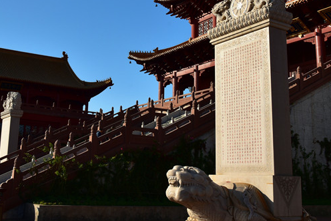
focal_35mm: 48
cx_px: 125
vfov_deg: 27.9
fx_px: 441
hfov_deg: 40.8
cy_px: 73
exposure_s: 1/400
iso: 400
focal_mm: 28
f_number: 11
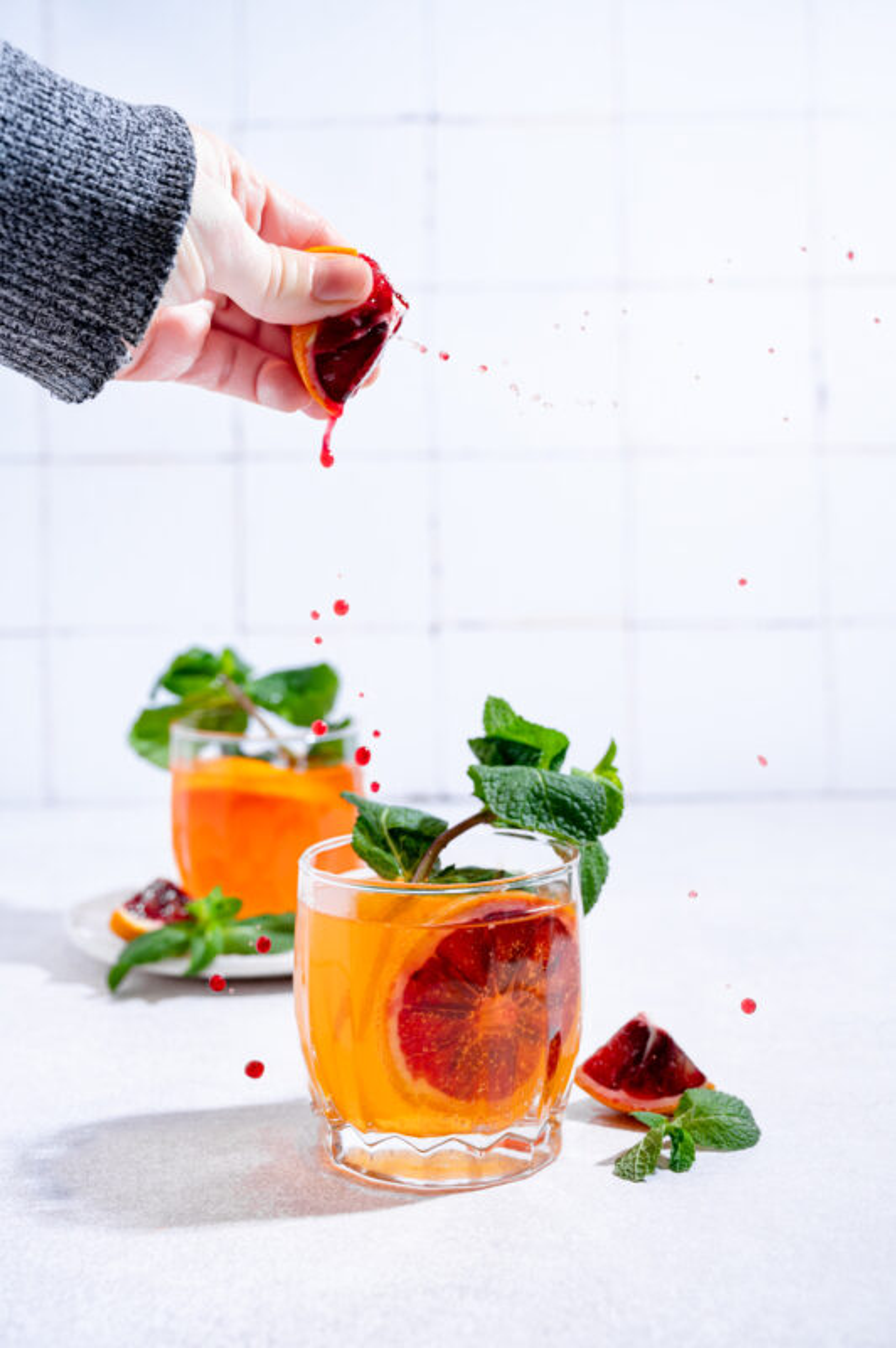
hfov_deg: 31.1
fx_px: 1608
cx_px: 448
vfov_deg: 45.5
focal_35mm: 43
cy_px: 674
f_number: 5.6
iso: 200
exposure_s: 1/200
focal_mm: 43
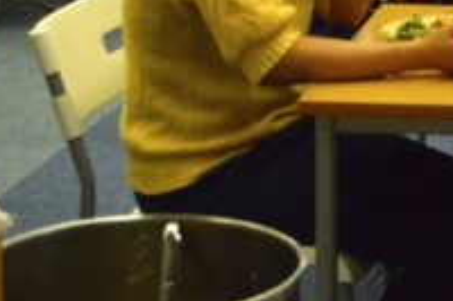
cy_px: -235
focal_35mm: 156
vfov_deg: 8.5
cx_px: 695
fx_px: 1961
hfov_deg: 12.5
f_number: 8
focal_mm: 26
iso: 800
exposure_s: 1/60
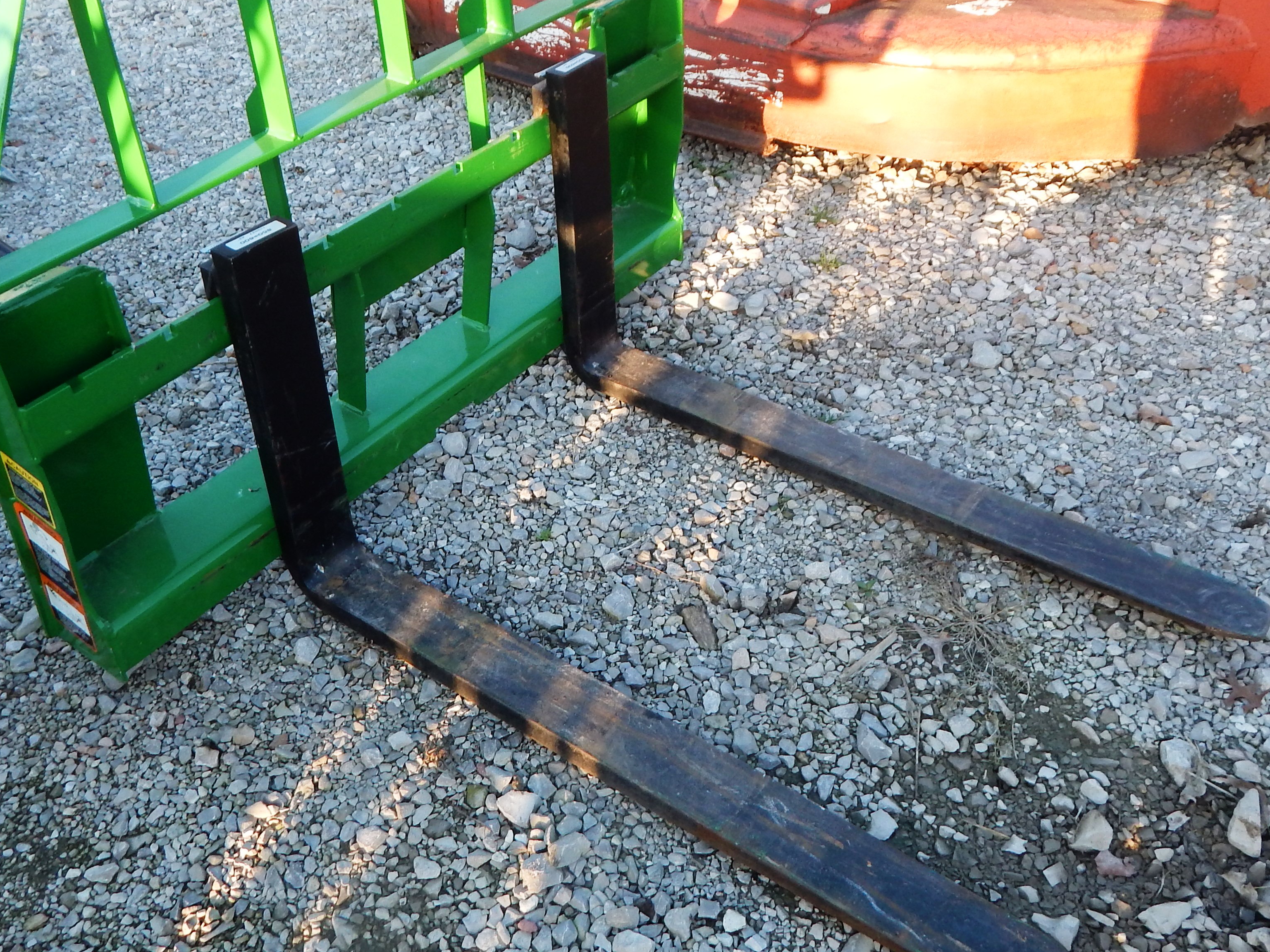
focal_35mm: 33
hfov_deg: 55.3
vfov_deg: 42.9
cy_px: 414
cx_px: 610
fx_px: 1211
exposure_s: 1/160
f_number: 3
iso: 125
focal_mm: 4
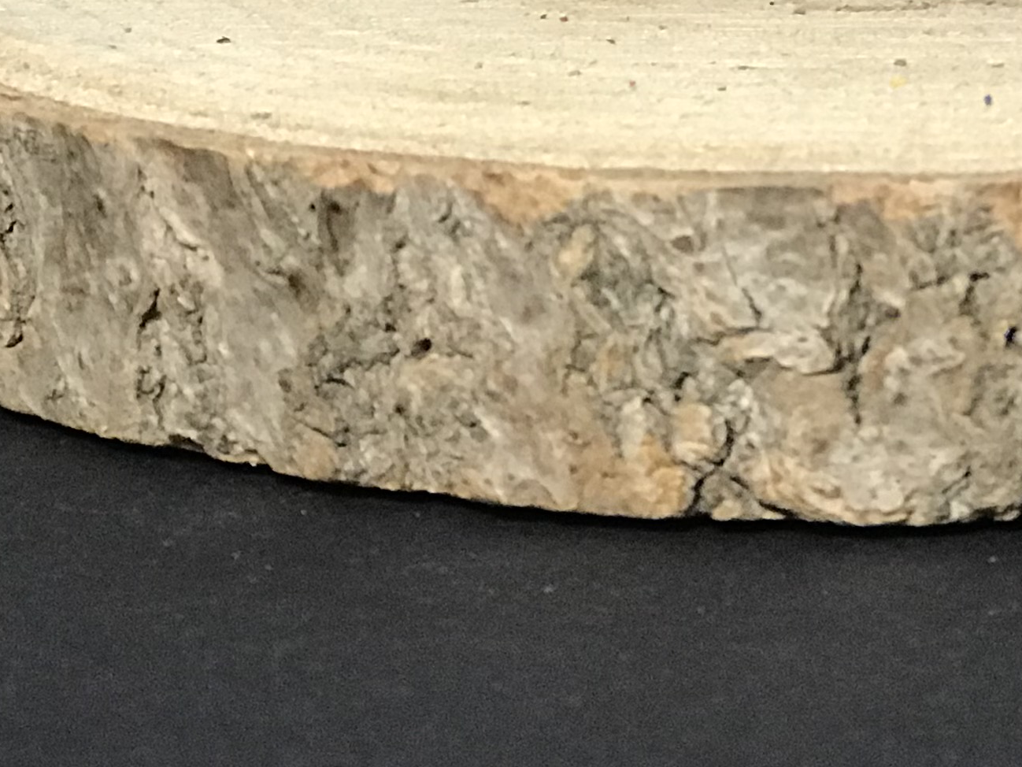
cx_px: 1091
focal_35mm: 177
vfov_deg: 8.3
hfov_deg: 11.0
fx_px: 5227
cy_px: -83
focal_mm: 6.6
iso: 250
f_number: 2.8
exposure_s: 1/50
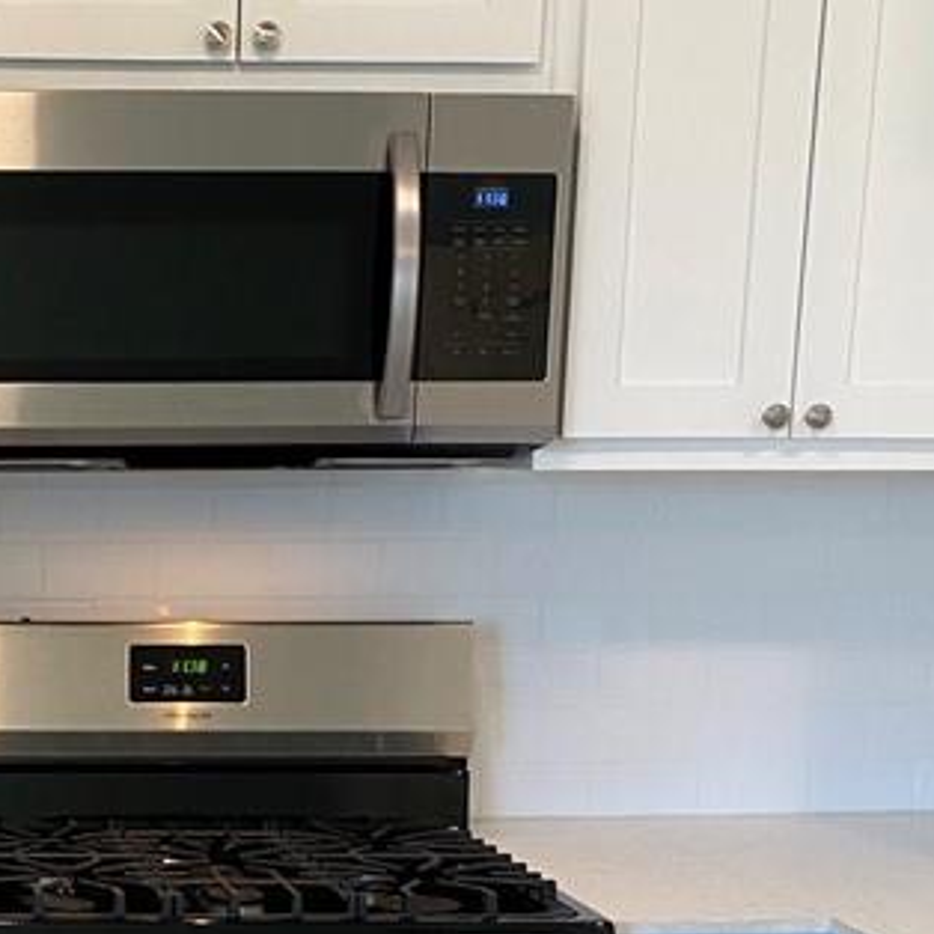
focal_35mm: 75
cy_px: 877
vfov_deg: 22.4
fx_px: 2289
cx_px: -113
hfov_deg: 21.7
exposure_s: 1/60
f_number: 1.8
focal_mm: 4.25
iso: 100
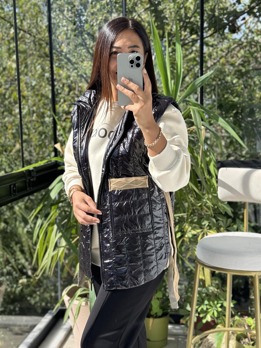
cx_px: 130
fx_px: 482
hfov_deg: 30.3
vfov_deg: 39.7
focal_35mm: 48
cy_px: 174
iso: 64
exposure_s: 1/454
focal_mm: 6.76
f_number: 1.78
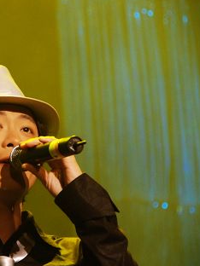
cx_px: 2
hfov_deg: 5.7
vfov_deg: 7.6
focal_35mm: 259
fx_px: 1995
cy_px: 136
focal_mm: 112
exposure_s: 1/60
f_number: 5.3
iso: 1000
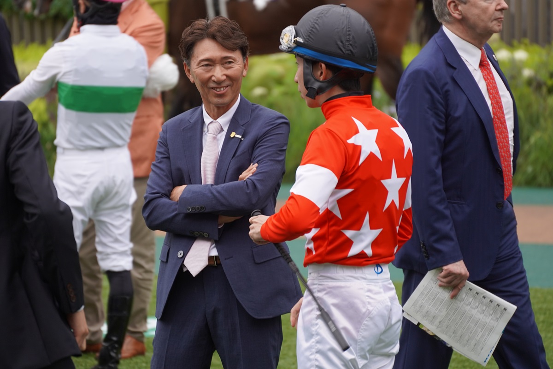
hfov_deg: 6.9
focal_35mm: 300
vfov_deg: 4.6
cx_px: 276
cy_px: 184
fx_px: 4608
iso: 320
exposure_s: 1/320
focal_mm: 300
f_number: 6.3
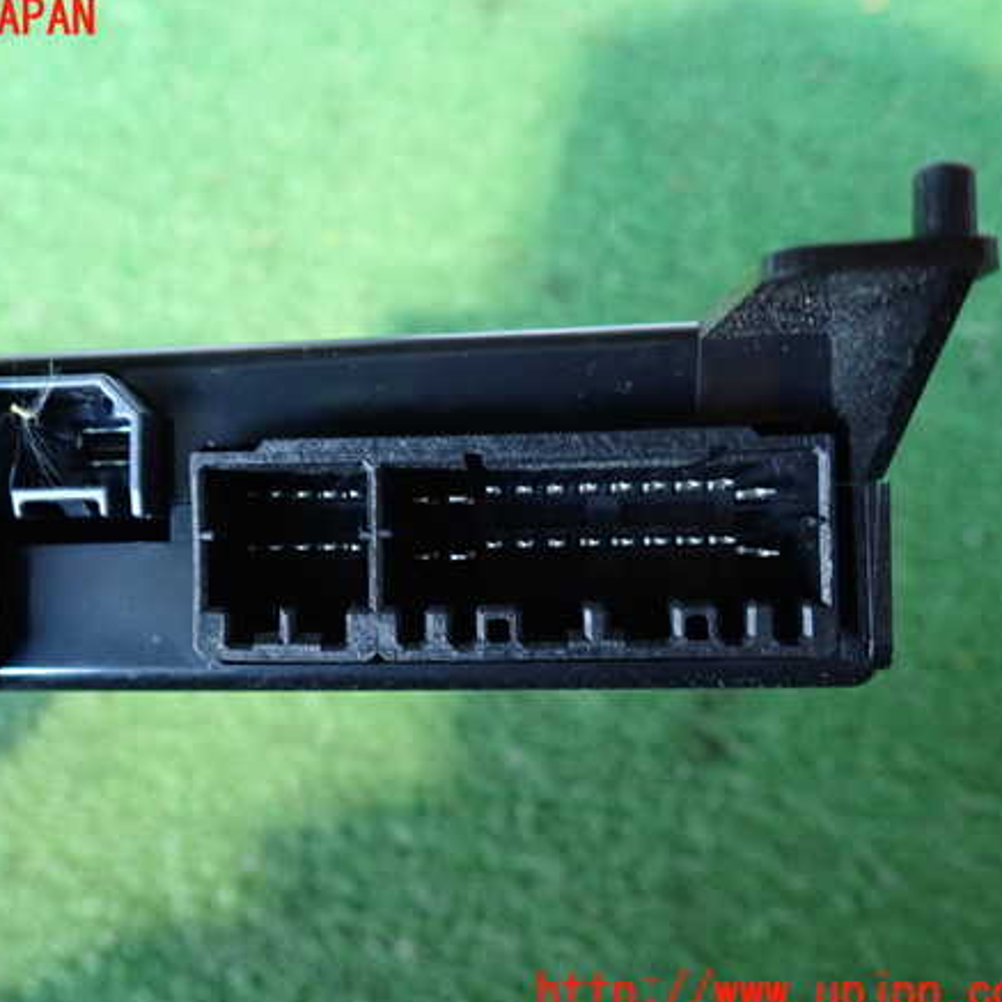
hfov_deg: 47.9
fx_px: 1113
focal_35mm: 34
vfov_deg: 48.4
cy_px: 507
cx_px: 367
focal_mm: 5.05
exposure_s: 1/20
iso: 800
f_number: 2.2
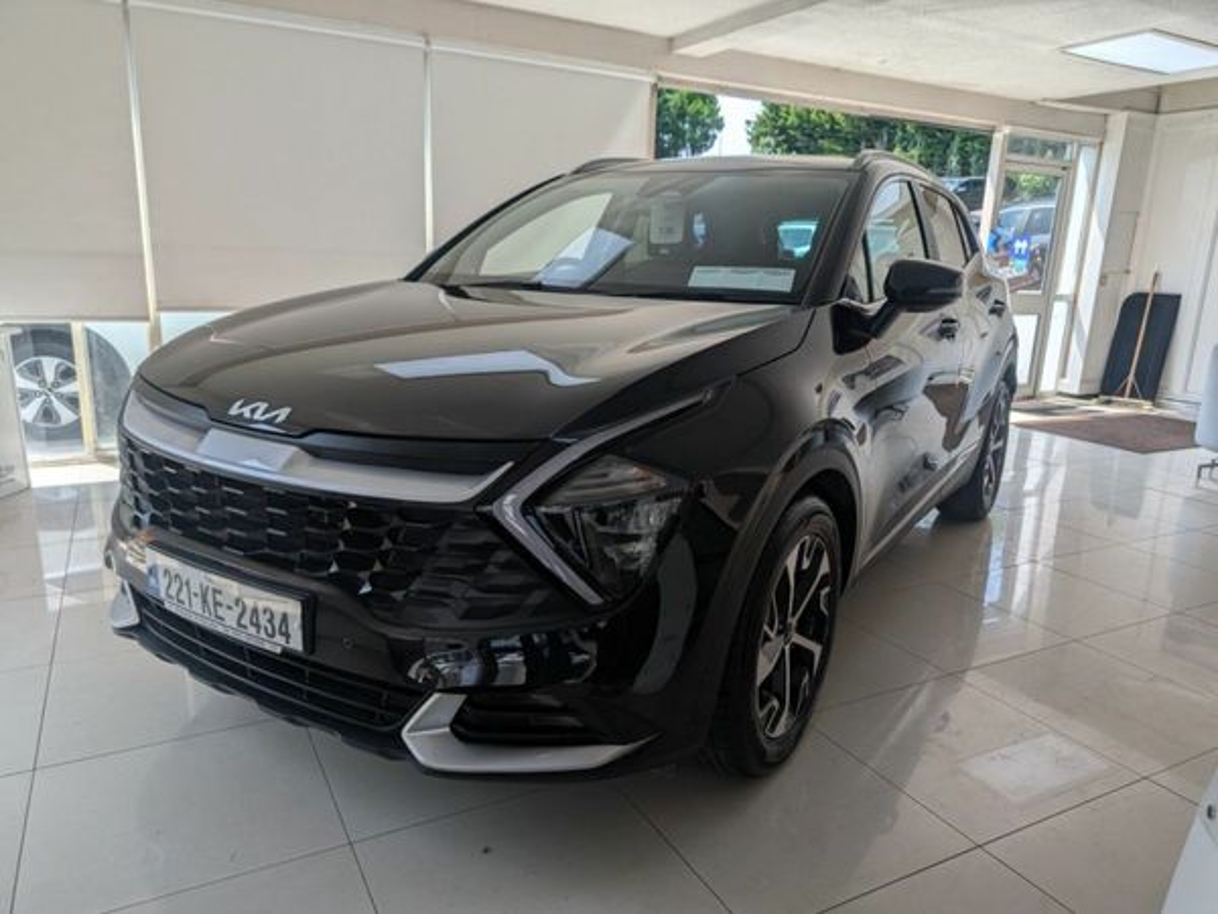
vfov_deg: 56.8
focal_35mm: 24
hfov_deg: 71.6
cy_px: 457
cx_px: 609
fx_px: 844
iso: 22
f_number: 1.68
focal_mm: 6.9
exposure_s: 1/329
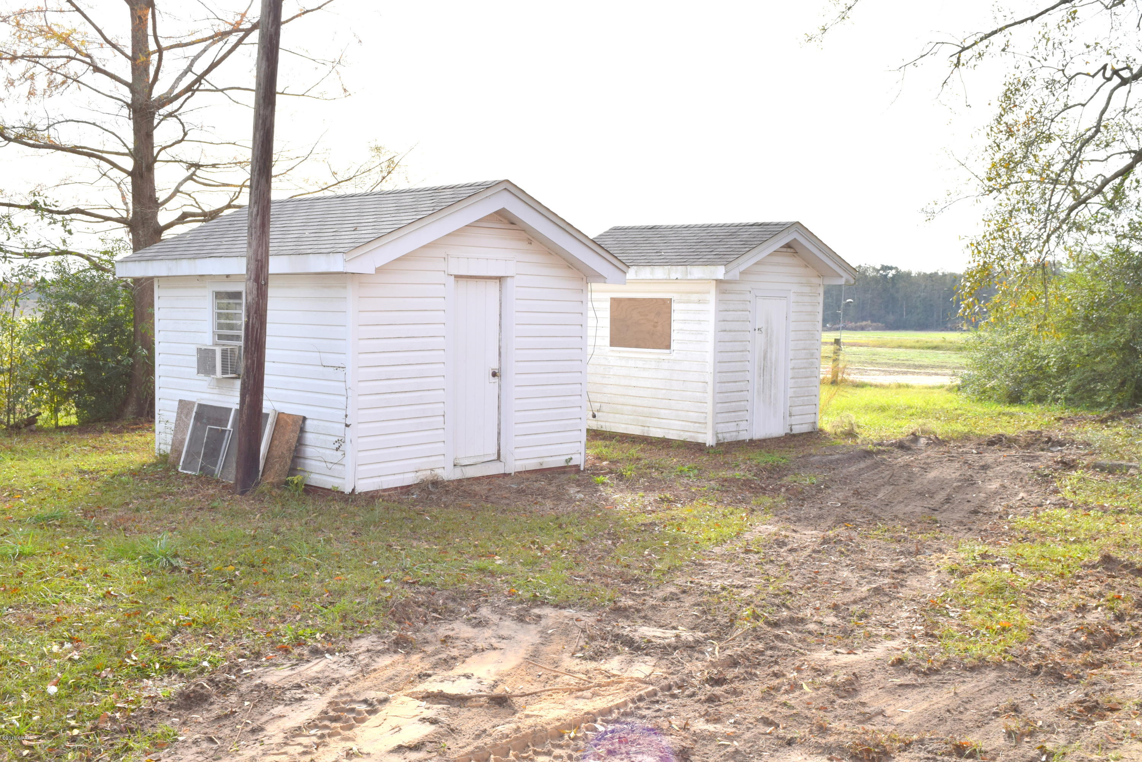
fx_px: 1142
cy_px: 381
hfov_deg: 53.1
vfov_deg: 36.9
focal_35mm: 36
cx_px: 571
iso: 100
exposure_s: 1/200
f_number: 11
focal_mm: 24
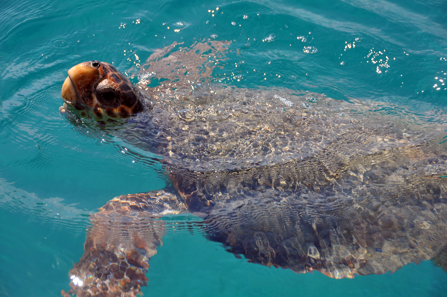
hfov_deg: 20.9
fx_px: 1209
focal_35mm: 98
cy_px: 148
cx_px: 224
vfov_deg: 14.0
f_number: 7.1
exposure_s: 1/800
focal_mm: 65
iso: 200
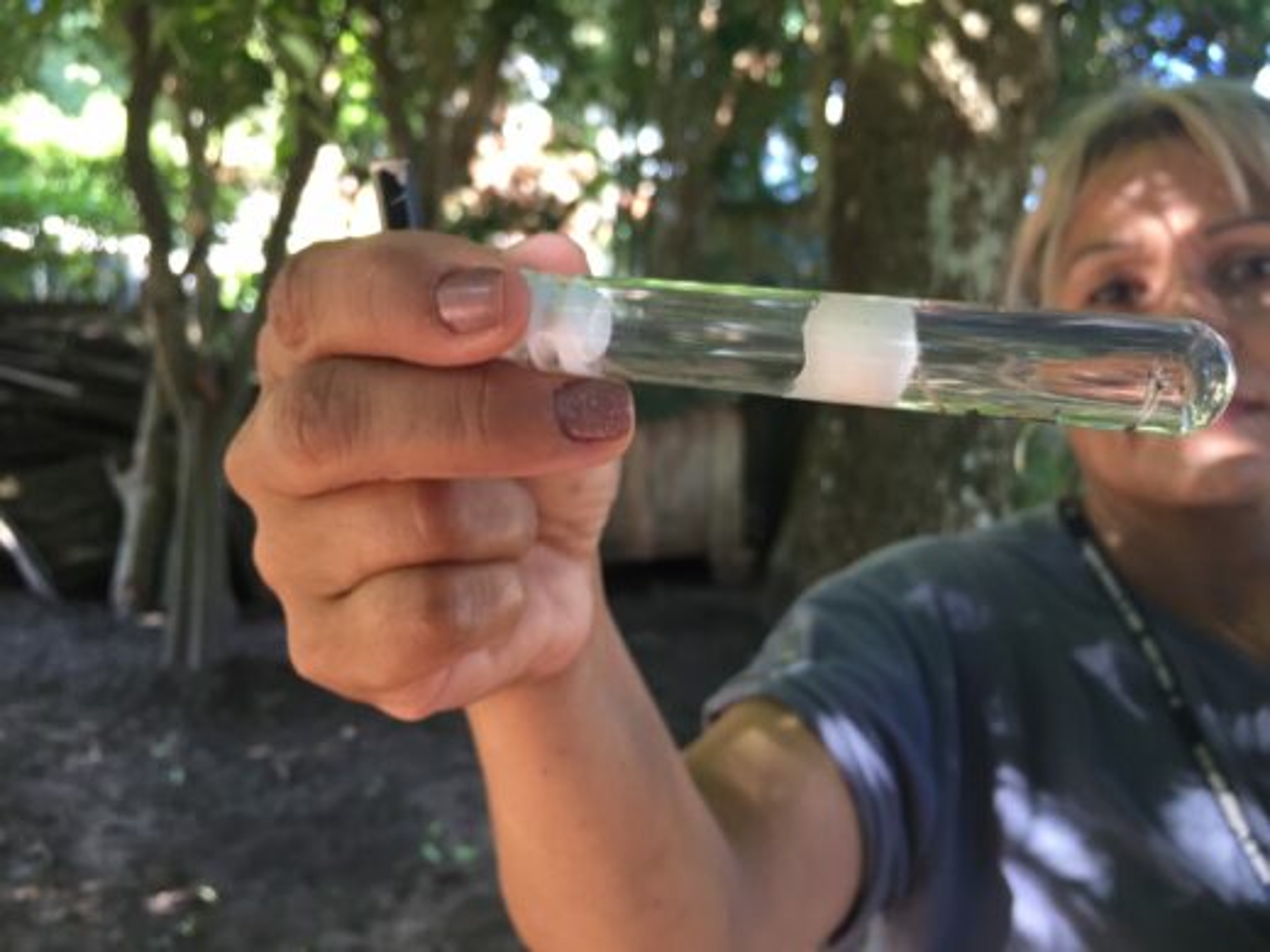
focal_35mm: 29
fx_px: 1064
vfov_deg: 48.2
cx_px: 635
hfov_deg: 61.7
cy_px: 476
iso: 50
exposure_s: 1/30
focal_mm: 4.15
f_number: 2.2
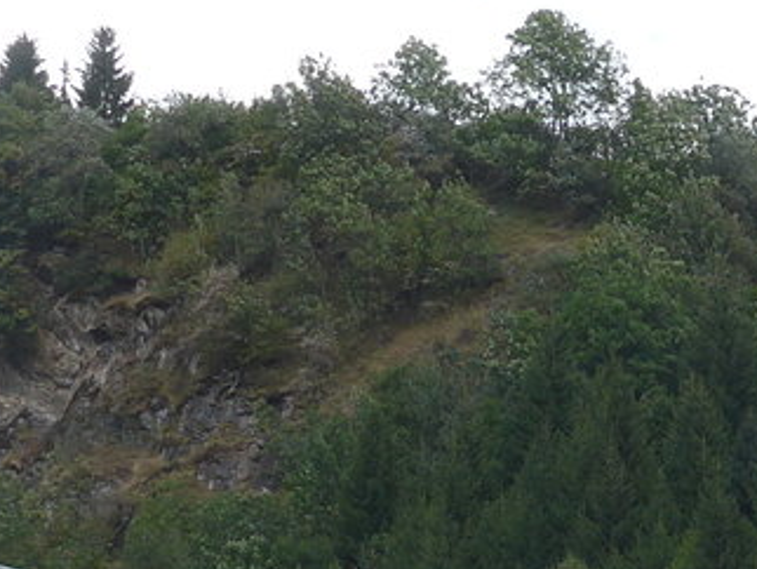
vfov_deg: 12.9
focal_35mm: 108
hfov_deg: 17.9
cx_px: 696
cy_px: 898
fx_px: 2364
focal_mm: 6
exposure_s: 1/640
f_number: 2.8
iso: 80
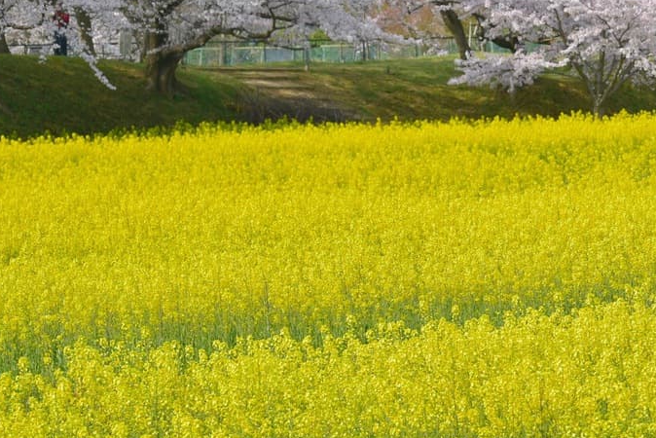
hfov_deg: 6.9
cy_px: 184
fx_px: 5451
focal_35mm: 299
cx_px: 688
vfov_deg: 4.6
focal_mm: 140
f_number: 8
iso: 400
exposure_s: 1/800
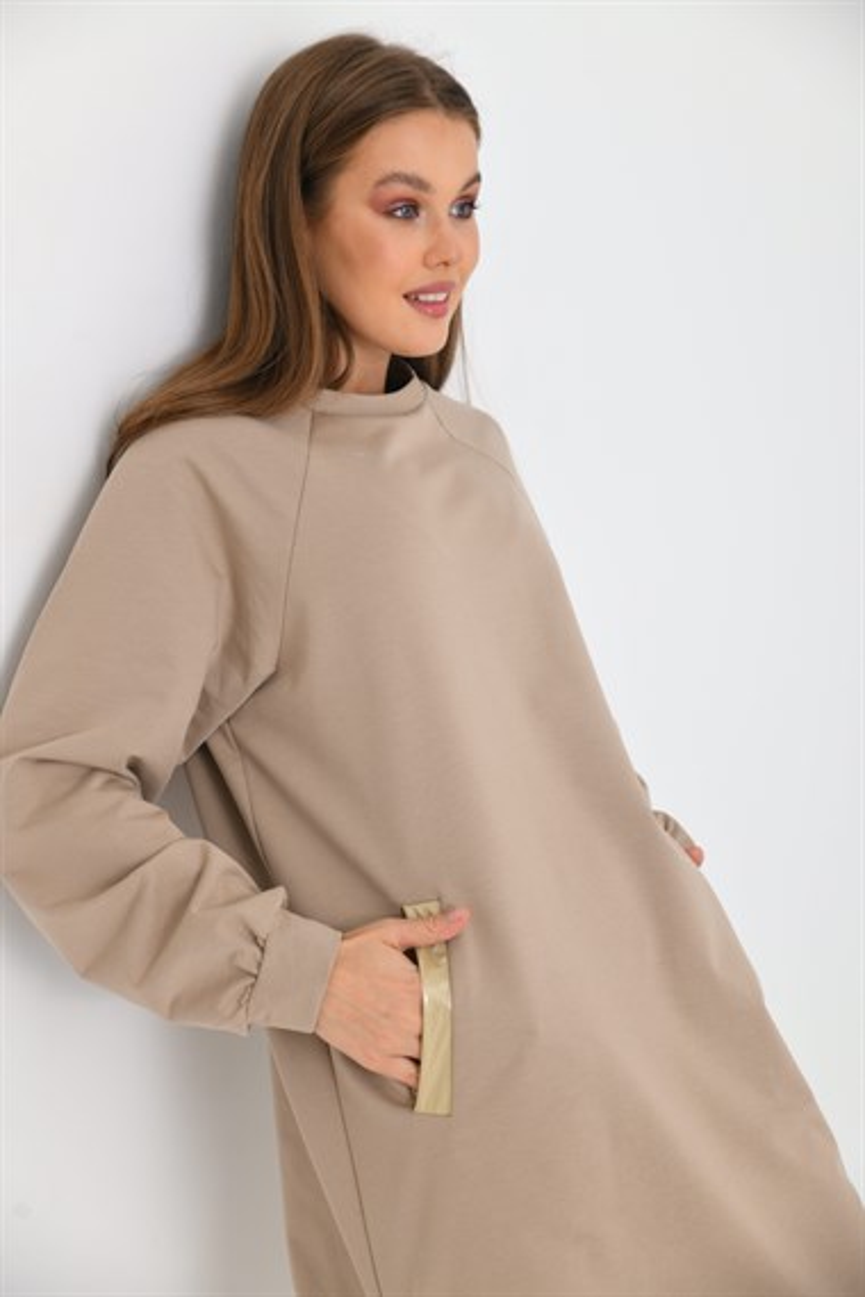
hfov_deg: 20.6
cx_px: 432
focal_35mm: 66
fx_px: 2379
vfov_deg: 30.5
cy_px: 648
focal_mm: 66
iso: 100
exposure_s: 1/125
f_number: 5.6
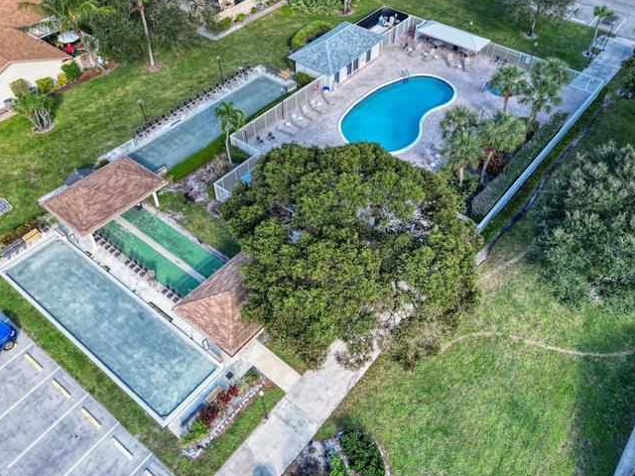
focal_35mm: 30
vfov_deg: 46.8
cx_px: 320
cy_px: 223
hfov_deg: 60.0
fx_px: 550
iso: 140
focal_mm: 6.7
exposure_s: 1/800
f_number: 1.7
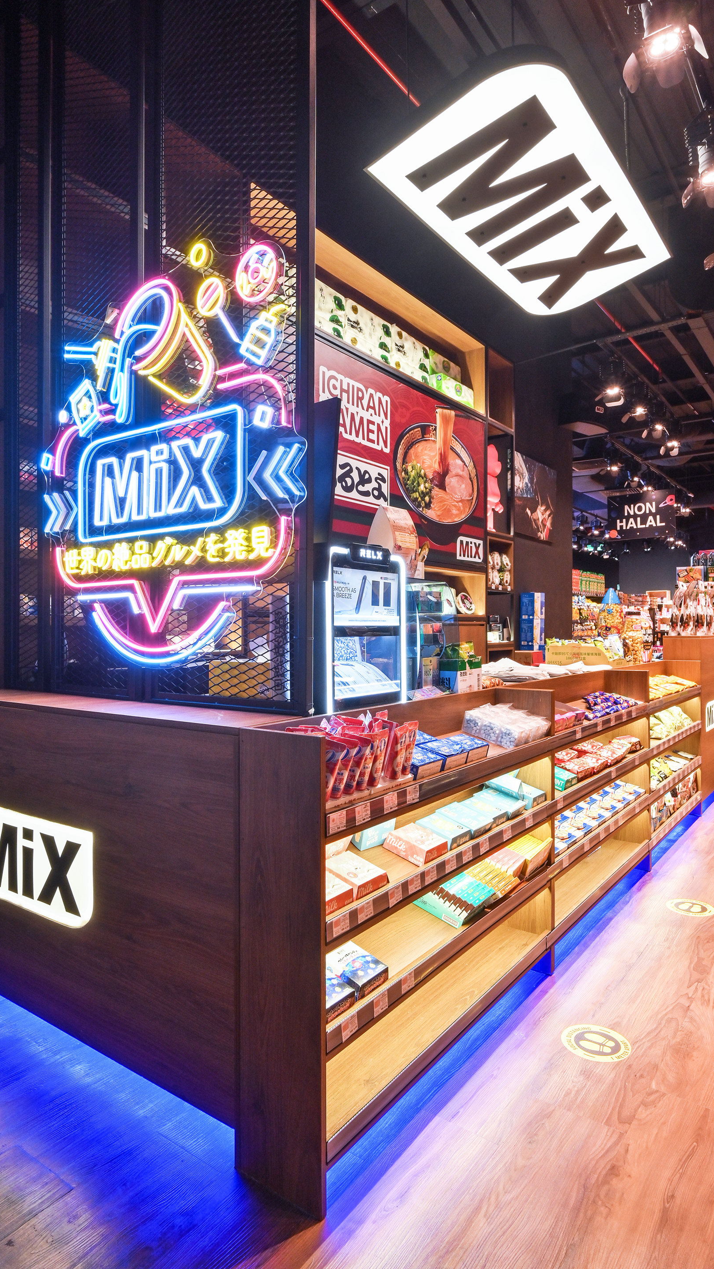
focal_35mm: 21
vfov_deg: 83.8
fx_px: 707
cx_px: 338
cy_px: 636
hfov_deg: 53.6
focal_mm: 20
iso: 800
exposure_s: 1/40
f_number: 11
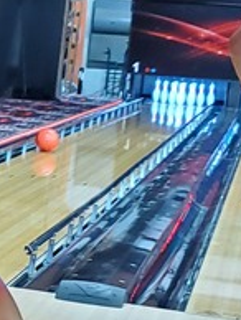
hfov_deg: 10.1
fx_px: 1269
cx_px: -226
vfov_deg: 14.4
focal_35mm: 137
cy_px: 208
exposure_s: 1/30
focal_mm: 4.3
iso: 640
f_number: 1.5
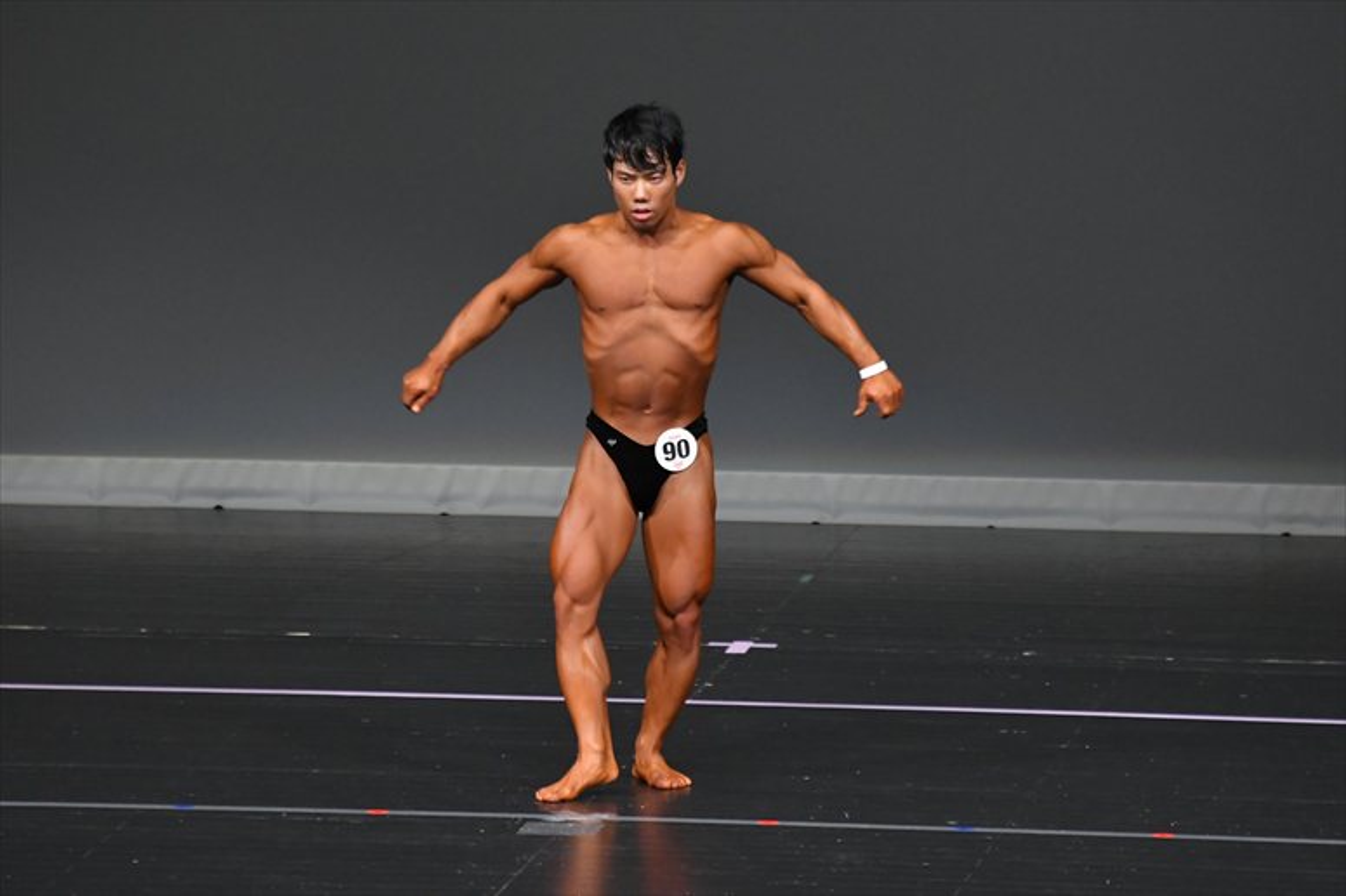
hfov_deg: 6.0
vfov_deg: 4.0
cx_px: 673
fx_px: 12893
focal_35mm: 345
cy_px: 448
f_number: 5.6
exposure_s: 1/400
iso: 4000
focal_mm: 230
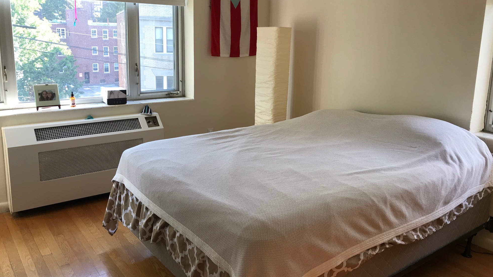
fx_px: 405
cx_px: 248
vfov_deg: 37.7
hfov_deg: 62.6
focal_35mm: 31
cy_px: 113
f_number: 1.8
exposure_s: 1/60
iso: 20
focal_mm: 3.99
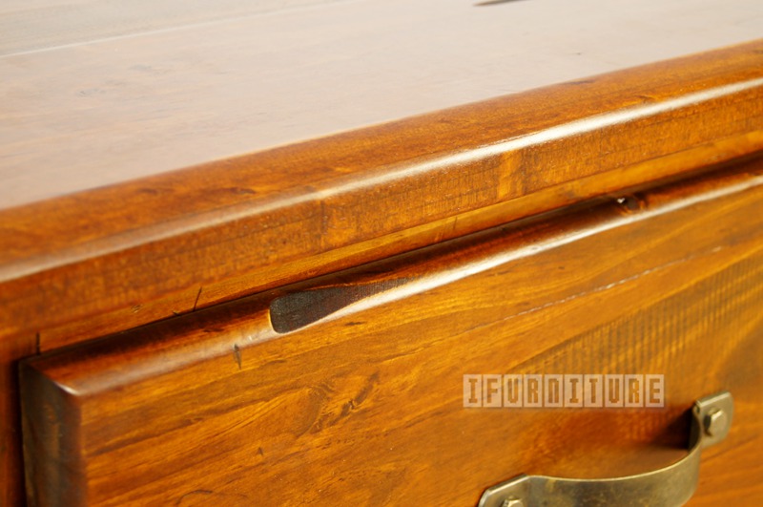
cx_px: 382
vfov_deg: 16.5
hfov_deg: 24.7
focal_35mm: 82
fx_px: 1746
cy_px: 254
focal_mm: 55
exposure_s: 1/20
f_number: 5.6
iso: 400
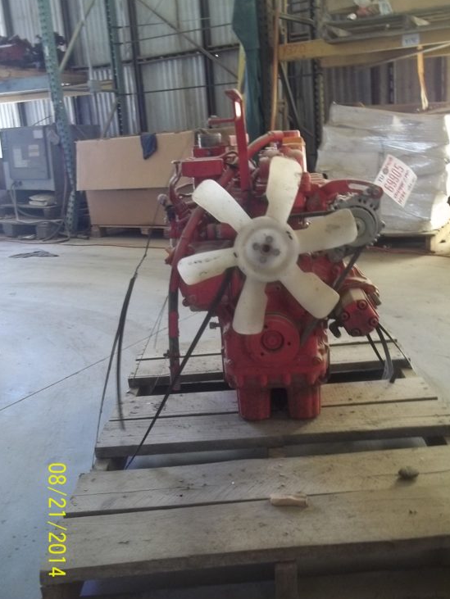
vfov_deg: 52.6
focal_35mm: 35
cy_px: 283
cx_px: 244
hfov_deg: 40.7
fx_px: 606
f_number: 2.9
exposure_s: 1/13
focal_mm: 5.7
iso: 160
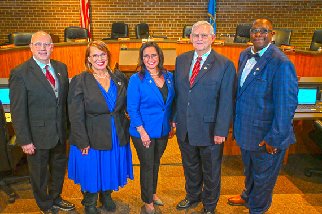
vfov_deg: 35.5
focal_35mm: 38
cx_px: 161
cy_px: 107
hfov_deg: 51.3
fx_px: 335
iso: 2800
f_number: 4.2
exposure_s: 1/60
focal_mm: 25
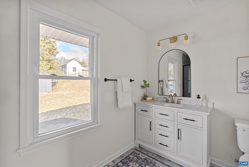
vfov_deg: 73.8
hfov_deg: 96.7
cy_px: 84
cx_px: 124
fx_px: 111
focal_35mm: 16
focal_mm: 16
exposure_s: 1/6
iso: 800
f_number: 8
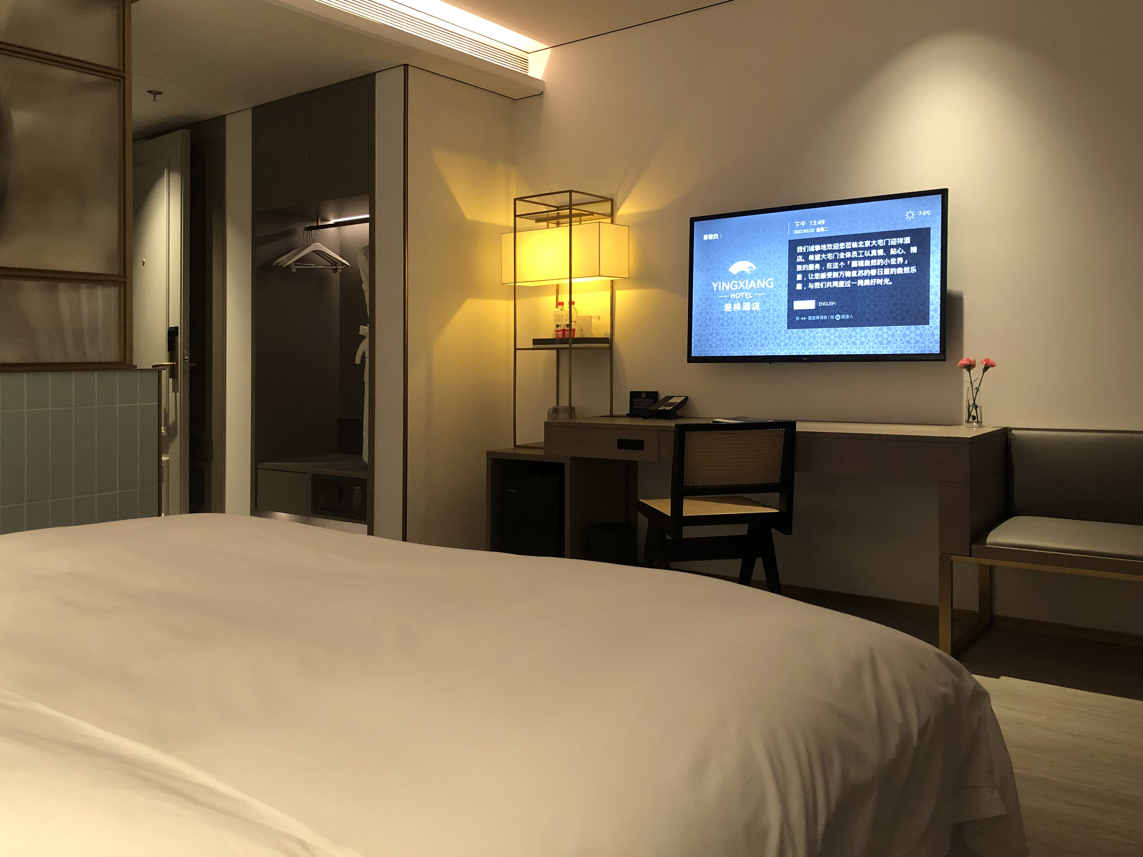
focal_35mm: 28
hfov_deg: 63.4
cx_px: 572
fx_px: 925
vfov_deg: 49.7
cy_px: 428
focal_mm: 3.99
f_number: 1.8
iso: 80
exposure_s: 1/16
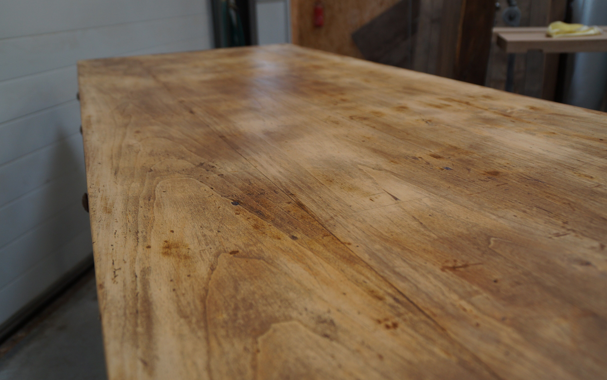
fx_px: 562
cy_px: 184
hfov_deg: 56.7
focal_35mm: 34
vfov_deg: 37.3
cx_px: 305
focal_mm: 22
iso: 250
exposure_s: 1/60
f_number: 4
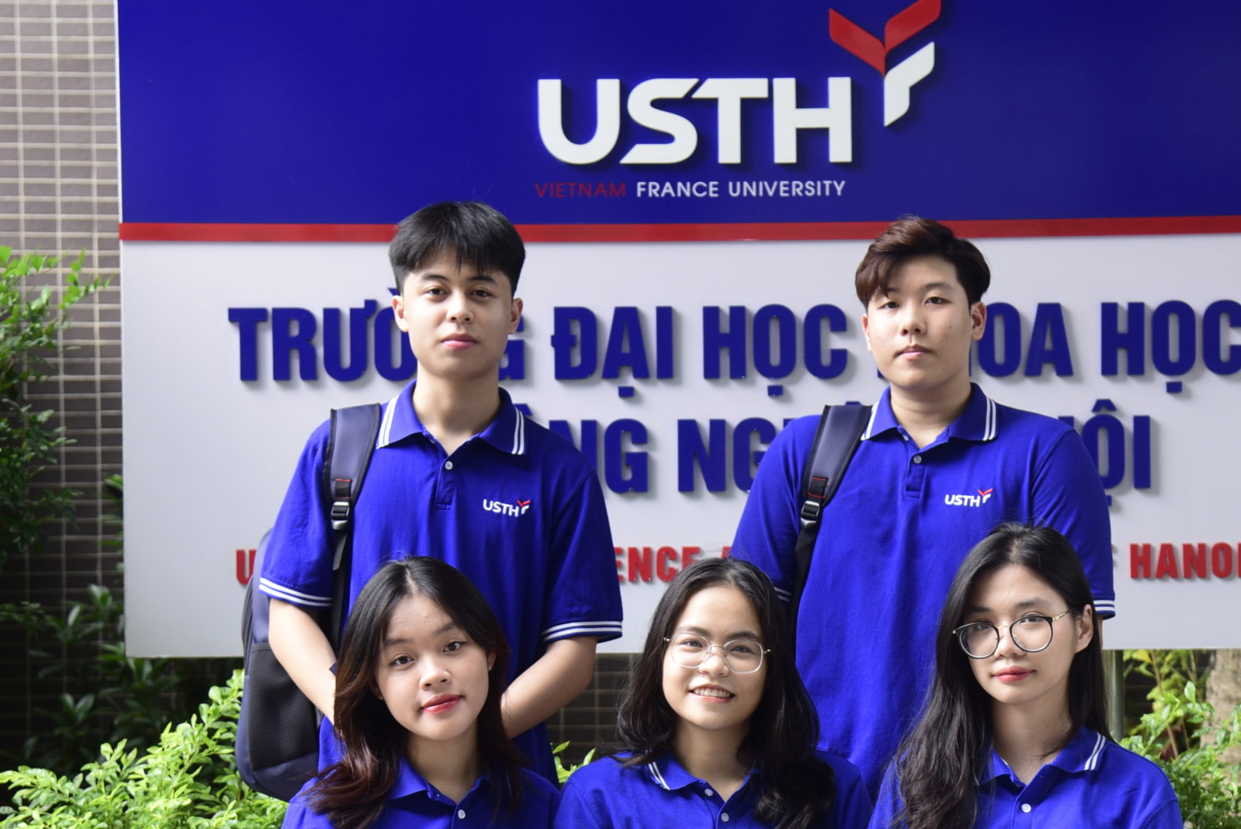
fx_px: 3207
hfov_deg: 21.9
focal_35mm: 93
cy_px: 568
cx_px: 723
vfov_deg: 14.7
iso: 250
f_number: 4.5
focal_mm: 55
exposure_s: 1/100
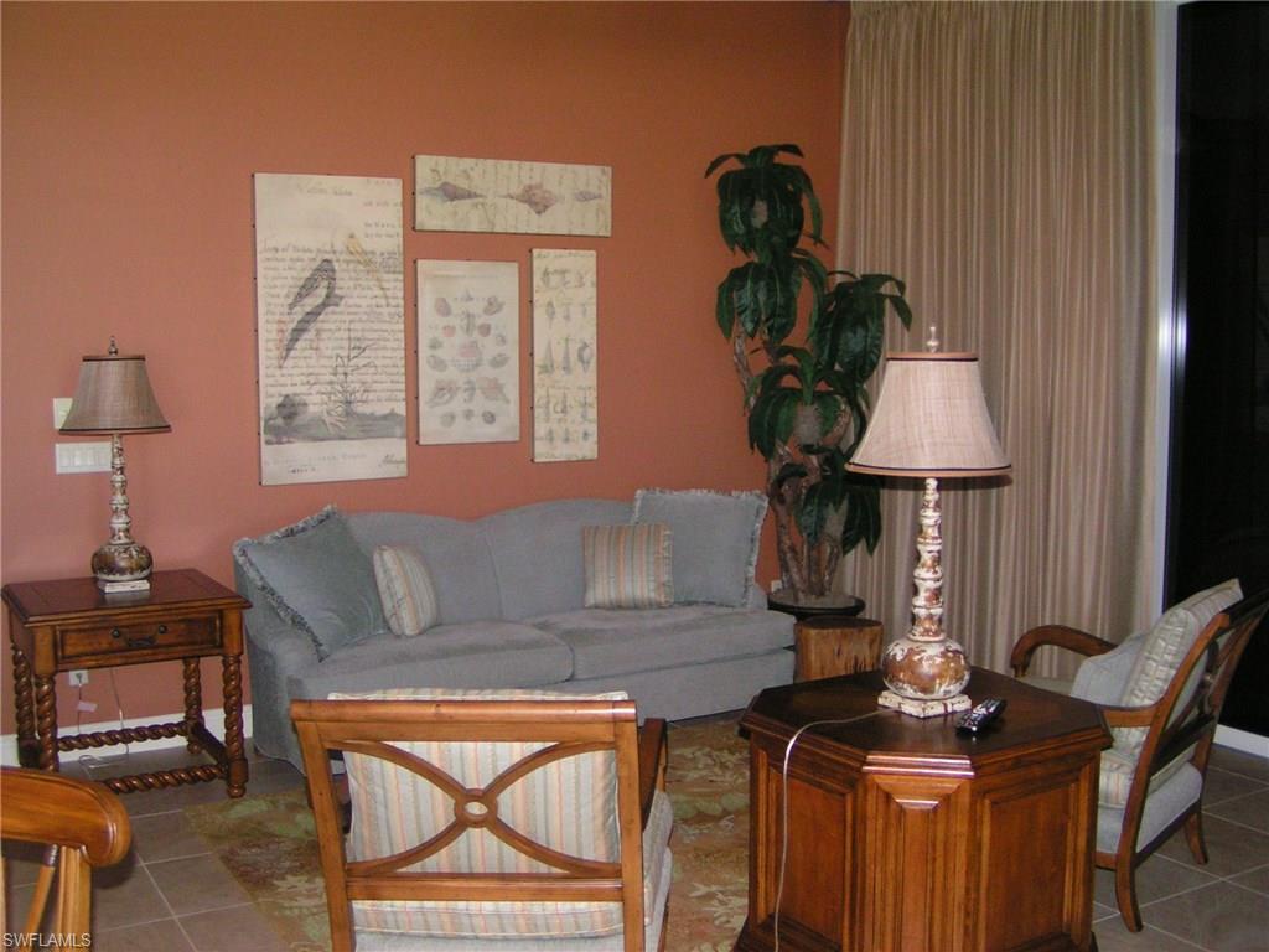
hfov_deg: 49.0
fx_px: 1393
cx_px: 634
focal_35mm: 38
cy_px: 476
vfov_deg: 37.7
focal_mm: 5.8
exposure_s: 1/40
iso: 200
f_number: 2.8
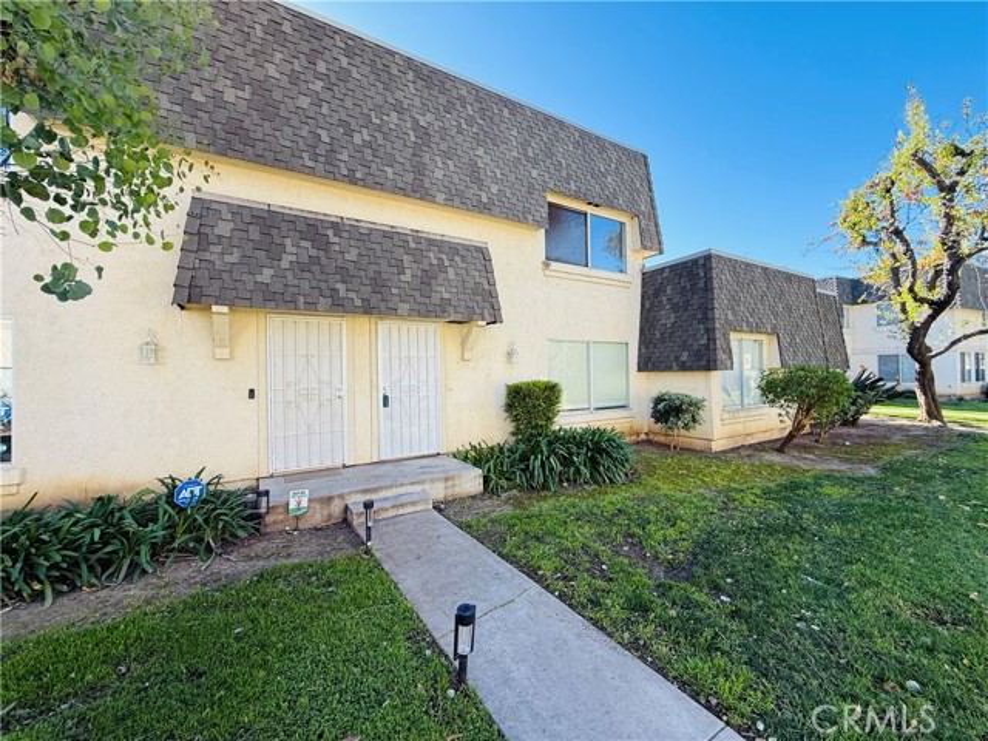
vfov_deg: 85.7
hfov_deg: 102.1
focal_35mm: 14
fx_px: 400
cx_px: 494
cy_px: 370
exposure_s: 1/328
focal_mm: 2.22
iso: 50
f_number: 2.2
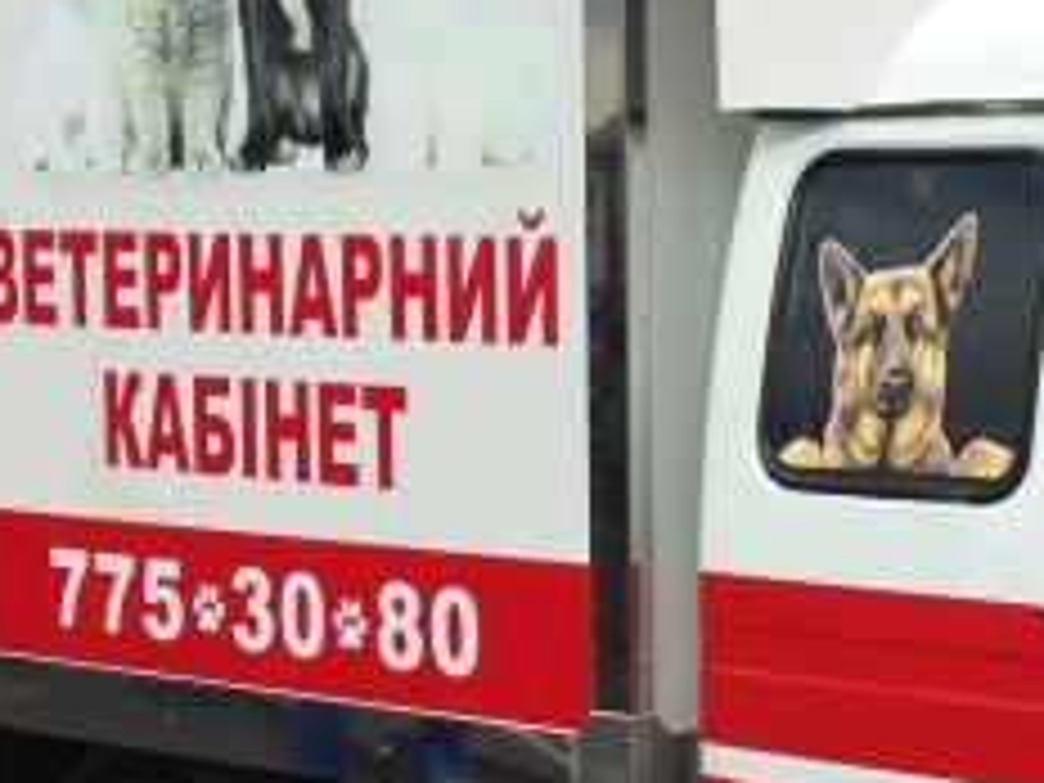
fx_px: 2745
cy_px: 531
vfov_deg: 16.2
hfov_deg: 20.4
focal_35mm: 91
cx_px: 1202
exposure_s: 1/1938
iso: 50
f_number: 2.4
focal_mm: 4.12
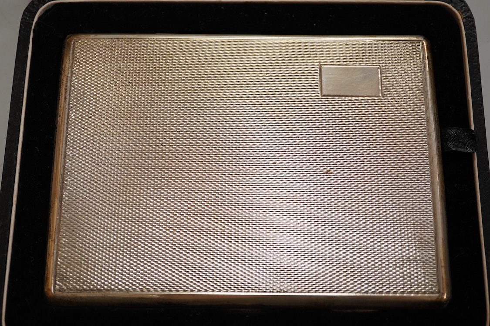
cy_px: 163
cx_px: 245
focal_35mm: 45
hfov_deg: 43.6
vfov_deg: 29.9
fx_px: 612
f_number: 4.5
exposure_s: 1/500
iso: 2500
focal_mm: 30
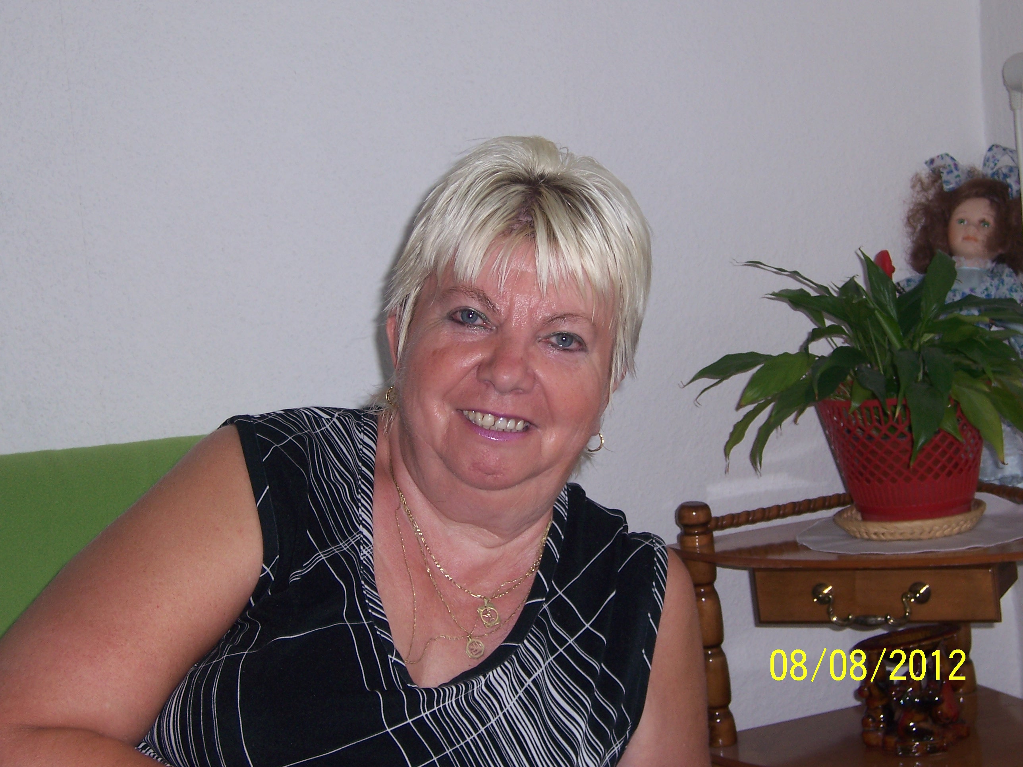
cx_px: 512
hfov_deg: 32.2
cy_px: 384
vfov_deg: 24.4
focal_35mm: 60
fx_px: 1773
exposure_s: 1/90
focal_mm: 10
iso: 80
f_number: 4
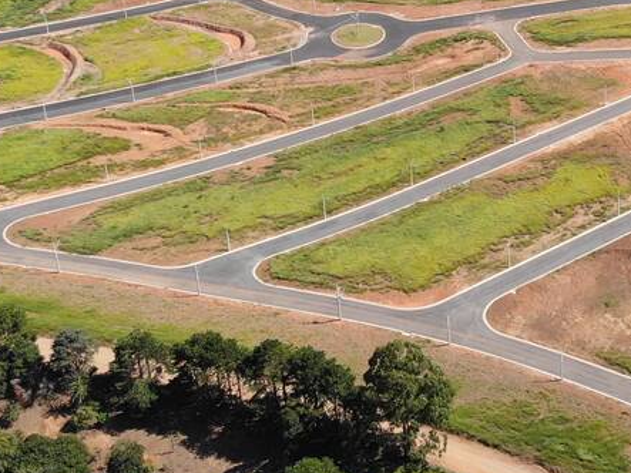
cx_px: 619
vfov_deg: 18.1
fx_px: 1421
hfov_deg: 24.0
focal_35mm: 78
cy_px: -64
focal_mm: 4.5
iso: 100
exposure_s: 1/653
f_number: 2.8
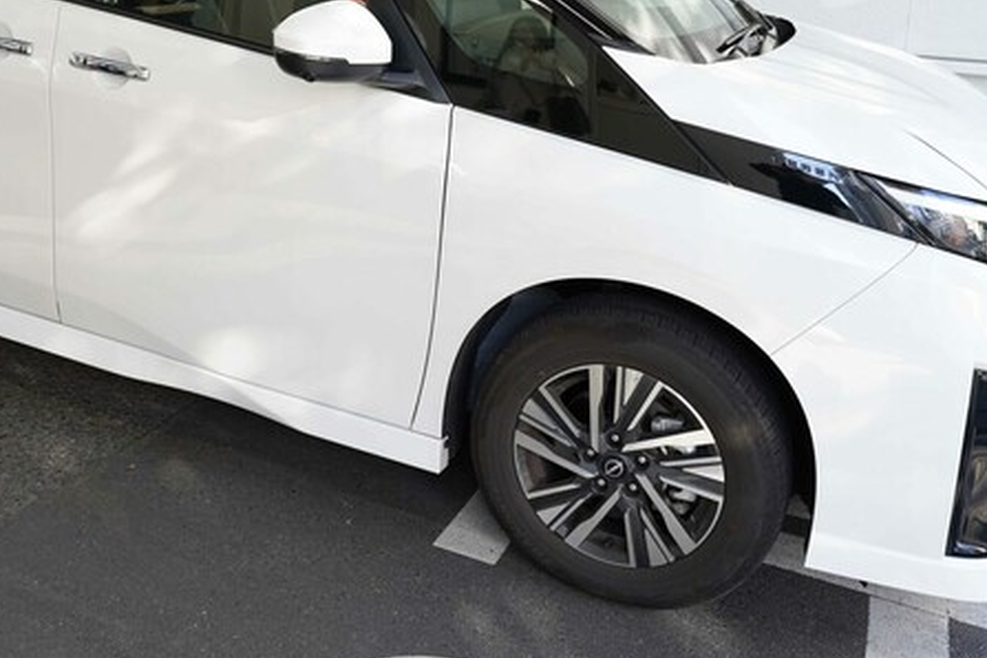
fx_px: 1042
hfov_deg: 50.4
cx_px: 393
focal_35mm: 38
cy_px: 108
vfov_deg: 33.8
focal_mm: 20
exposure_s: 1/30
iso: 160
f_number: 5
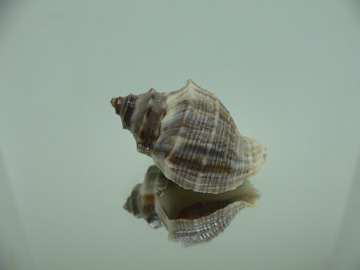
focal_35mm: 36
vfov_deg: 39.7
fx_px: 374
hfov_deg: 51.4
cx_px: 183
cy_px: 139
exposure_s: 1/60
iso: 100
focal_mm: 4.6
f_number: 2.8
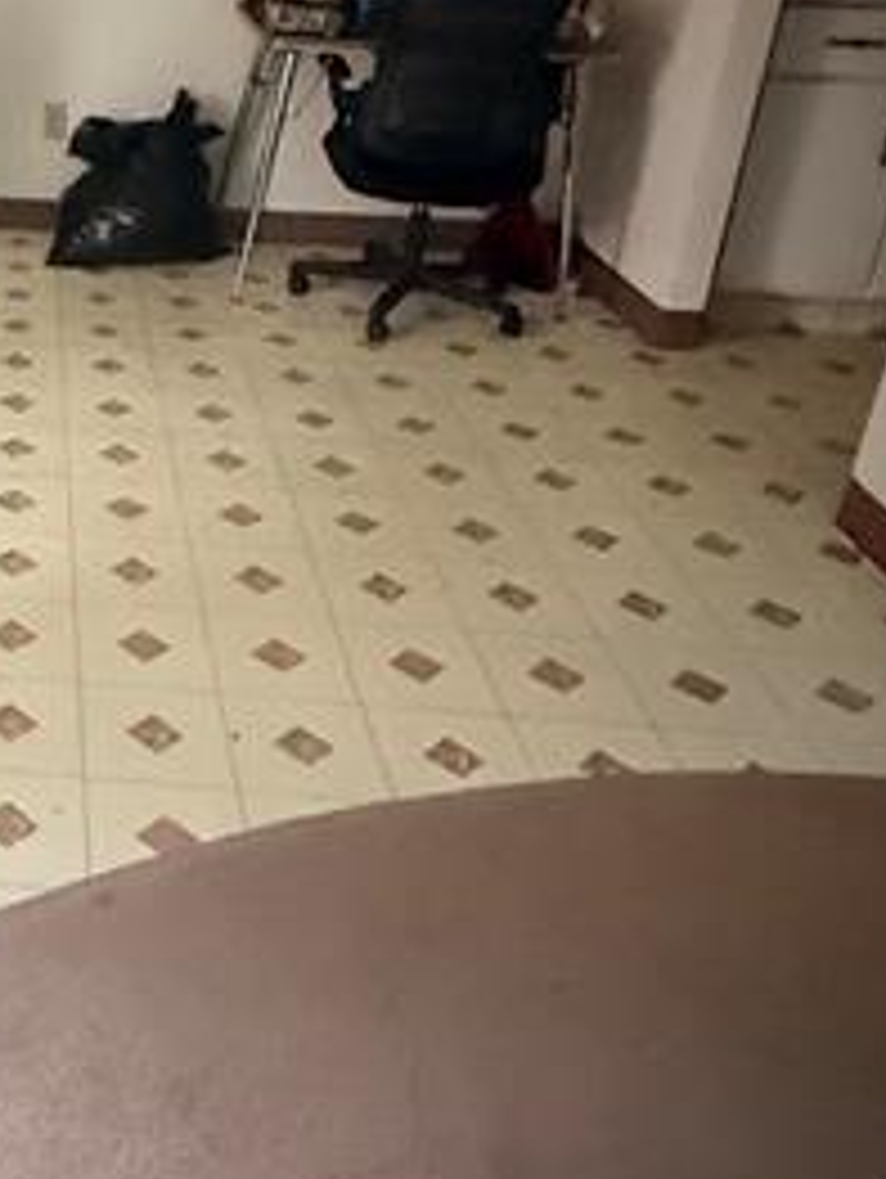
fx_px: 1397
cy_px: 310
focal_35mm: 41
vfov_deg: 44.4
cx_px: -135
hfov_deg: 30.6
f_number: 2.2
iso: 1250
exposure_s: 1/30
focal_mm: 2.22
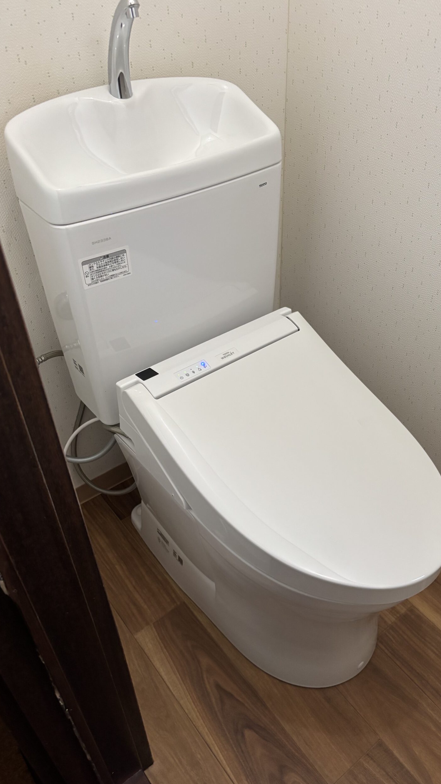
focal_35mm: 29
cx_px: 251
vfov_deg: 66.1
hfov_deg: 40.1
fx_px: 603
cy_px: 395
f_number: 1.6
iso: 320
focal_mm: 5.96
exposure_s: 1/50
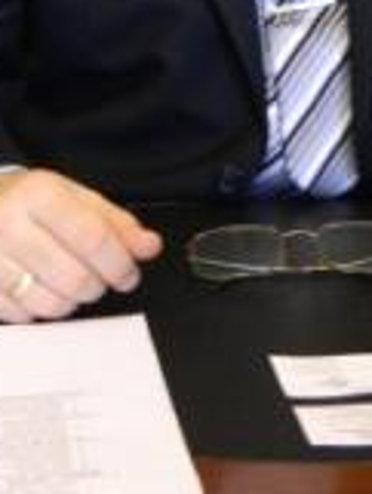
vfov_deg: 14.4
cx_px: 274
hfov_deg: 11.3
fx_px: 1875
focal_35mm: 131
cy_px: -169
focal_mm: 8.4
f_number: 3.6
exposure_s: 1/10
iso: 400
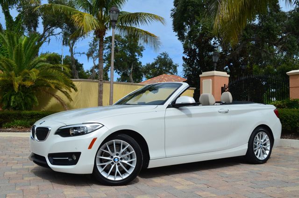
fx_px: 323
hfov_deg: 49.6
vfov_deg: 34.1
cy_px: 99
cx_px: 150
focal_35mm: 39
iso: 100
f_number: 11
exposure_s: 1/125
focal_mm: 26
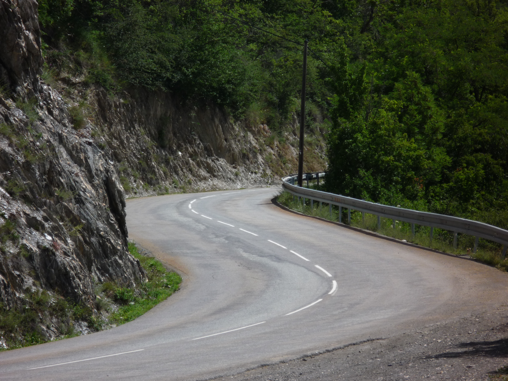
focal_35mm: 150
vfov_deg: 9.9
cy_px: 190
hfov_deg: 13.2
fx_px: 2201
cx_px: 254
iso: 100
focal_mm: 26
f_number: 5.9
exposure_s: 1/500
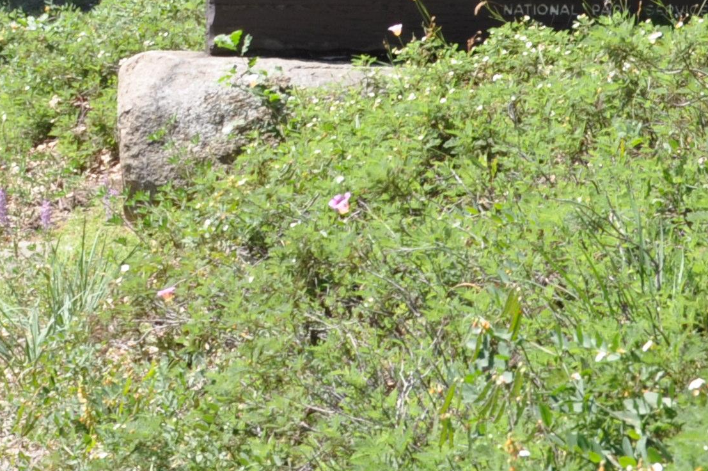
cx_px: -109
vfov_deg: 8.7
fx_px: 2967
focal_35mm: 151
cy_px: -355
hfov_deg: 13.3
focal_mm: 26
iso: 200
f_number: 11
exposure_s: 1/125
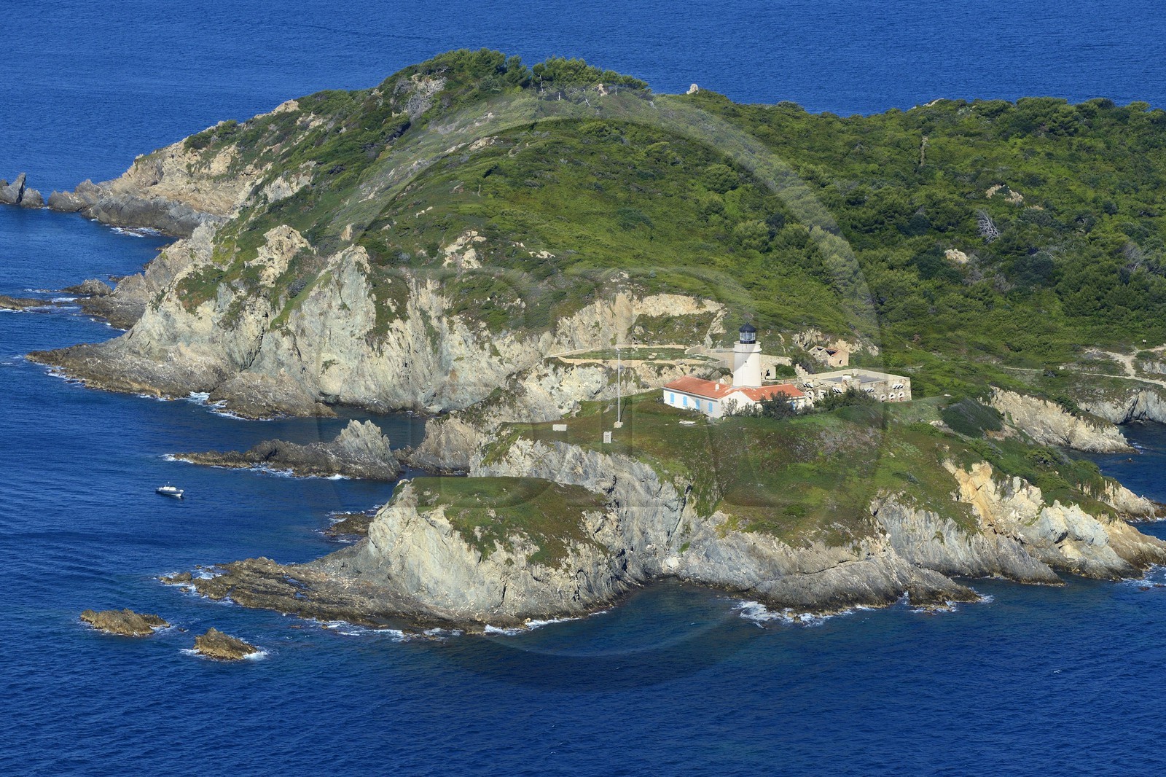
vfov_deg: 8.6
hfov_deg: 12.8
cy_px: 388
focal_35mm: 160
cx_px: 583
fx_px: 5181
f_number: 11
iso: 800
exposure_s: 1/1600
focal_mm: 160
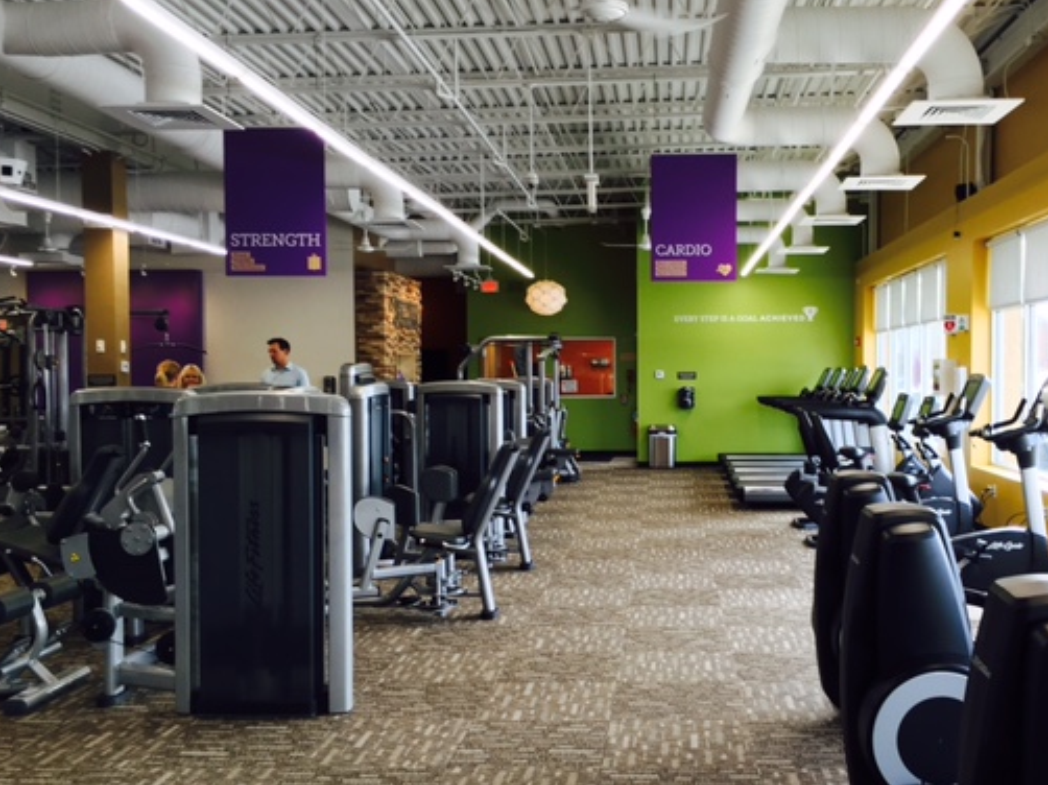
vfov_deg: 38.6
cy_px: 420
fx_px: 1120
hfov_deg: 49.8
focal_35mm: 37
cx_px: 637
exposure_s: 1/60
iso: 25
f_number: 2.2
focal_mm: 4.15
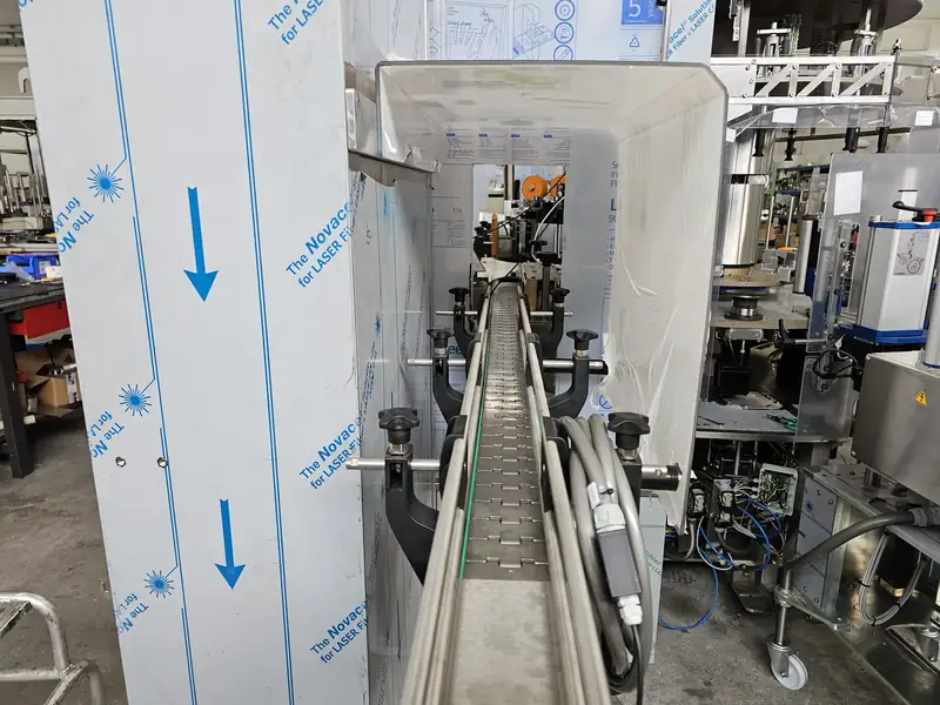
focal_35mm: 23
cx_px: 470
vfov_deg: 58.9
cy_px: 352
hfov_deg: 73.9
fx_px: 625
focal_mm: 6.3
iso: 125
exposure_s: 1/180
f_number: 1.7
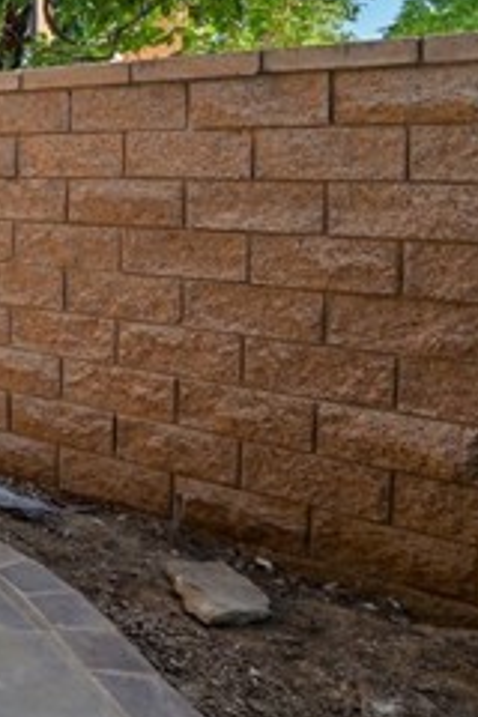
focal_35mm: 32
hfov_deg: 20.2
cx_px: -454
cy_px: 157
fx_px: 637
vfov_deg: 55.1
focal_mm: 12
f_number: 22
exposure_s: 1/40
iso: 250
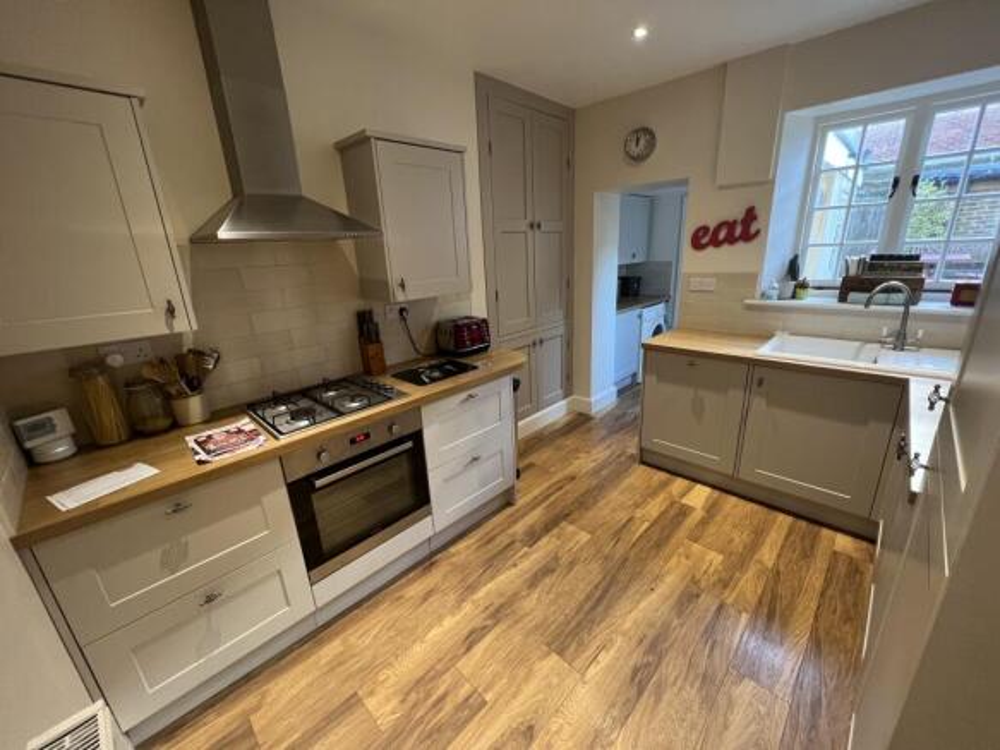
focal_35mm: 13
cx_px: 500
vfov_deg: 89.9
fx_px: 375
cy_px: 375
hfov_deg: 106.2
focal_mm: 1.57
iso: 320
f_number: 1.8
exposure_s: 1/50
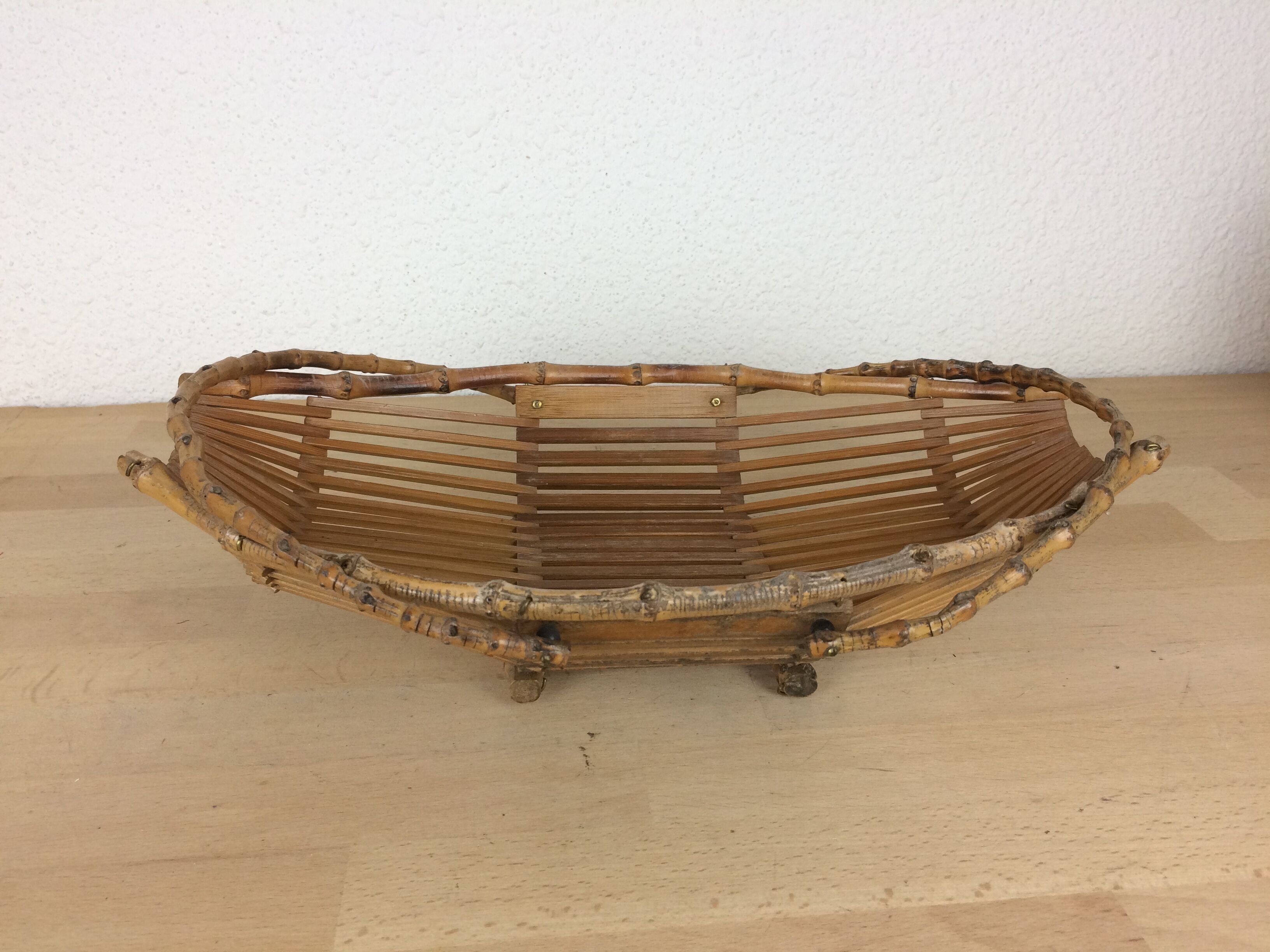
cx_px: 635
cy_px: 476
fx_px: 1064
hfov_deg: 61.7
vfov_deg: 48.2
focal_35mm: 29
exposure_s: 1/100
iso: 64
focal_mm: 4.15
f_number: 2.2
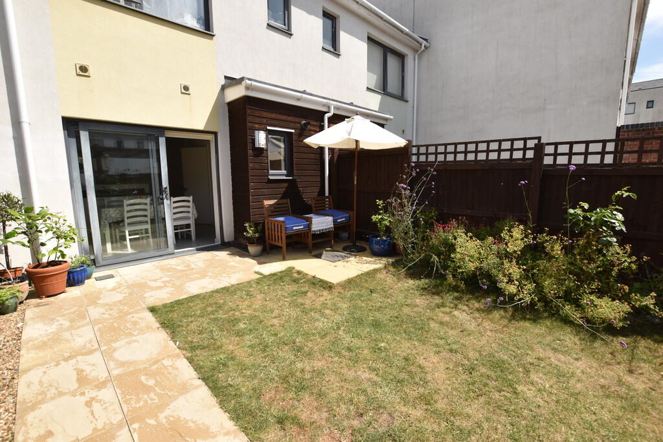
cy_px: 221
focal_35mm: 15
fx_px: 276
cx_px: 332
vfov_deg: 77.3
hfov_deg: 100.4
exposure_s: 1/200
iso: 100
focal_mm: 10
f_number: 8
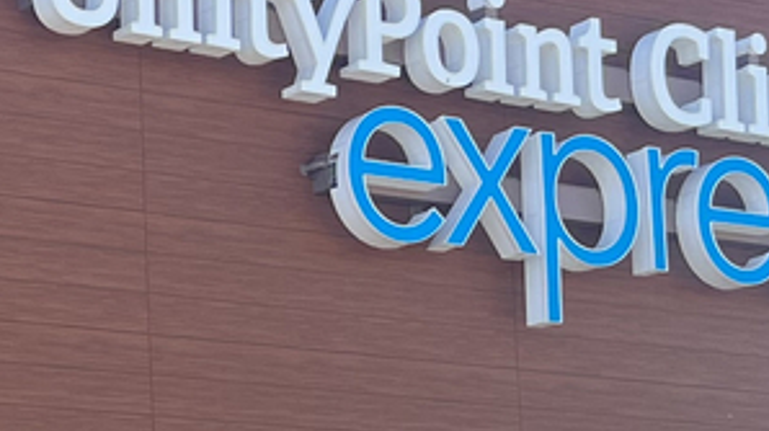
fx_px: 2791
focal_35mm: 137
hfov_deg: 14.3
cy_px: 692
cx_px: -511
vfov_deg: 8.6
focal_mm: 5.7
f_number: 1.5
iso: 50
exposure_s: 1/1311
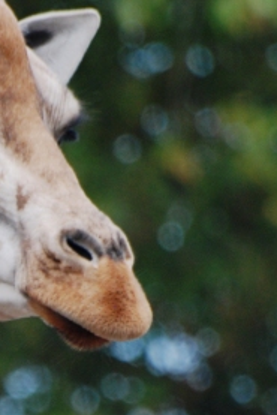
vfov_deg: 1.2
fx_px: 19168
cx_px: -110
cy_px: 348
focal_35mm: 1663
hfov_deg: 0.8
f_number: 5.6
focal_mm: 300
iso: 320
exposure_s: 1/500
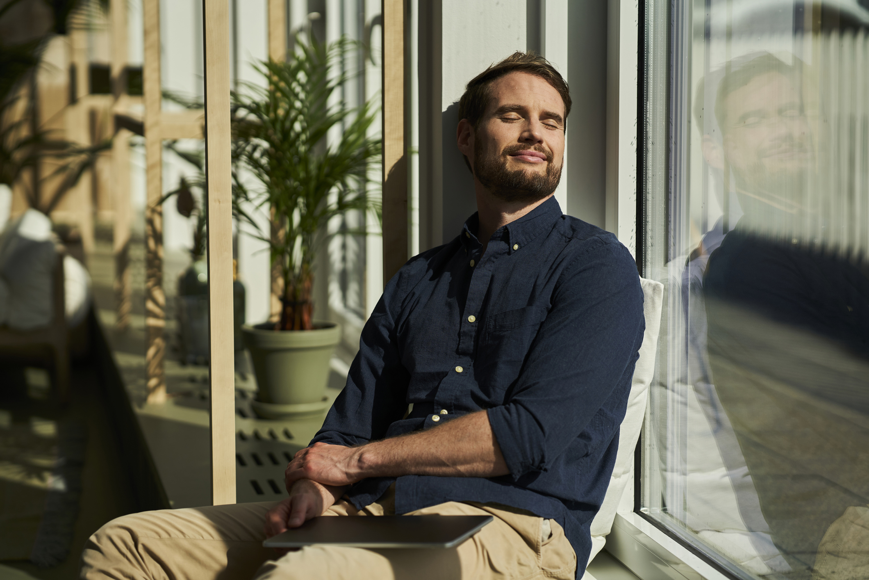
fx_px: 2052
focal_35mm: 85
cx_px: 434
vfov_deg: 16.1
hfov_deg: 23.9
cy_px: 290
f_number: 2.5
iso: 100
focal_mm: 85
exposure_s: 1/3200
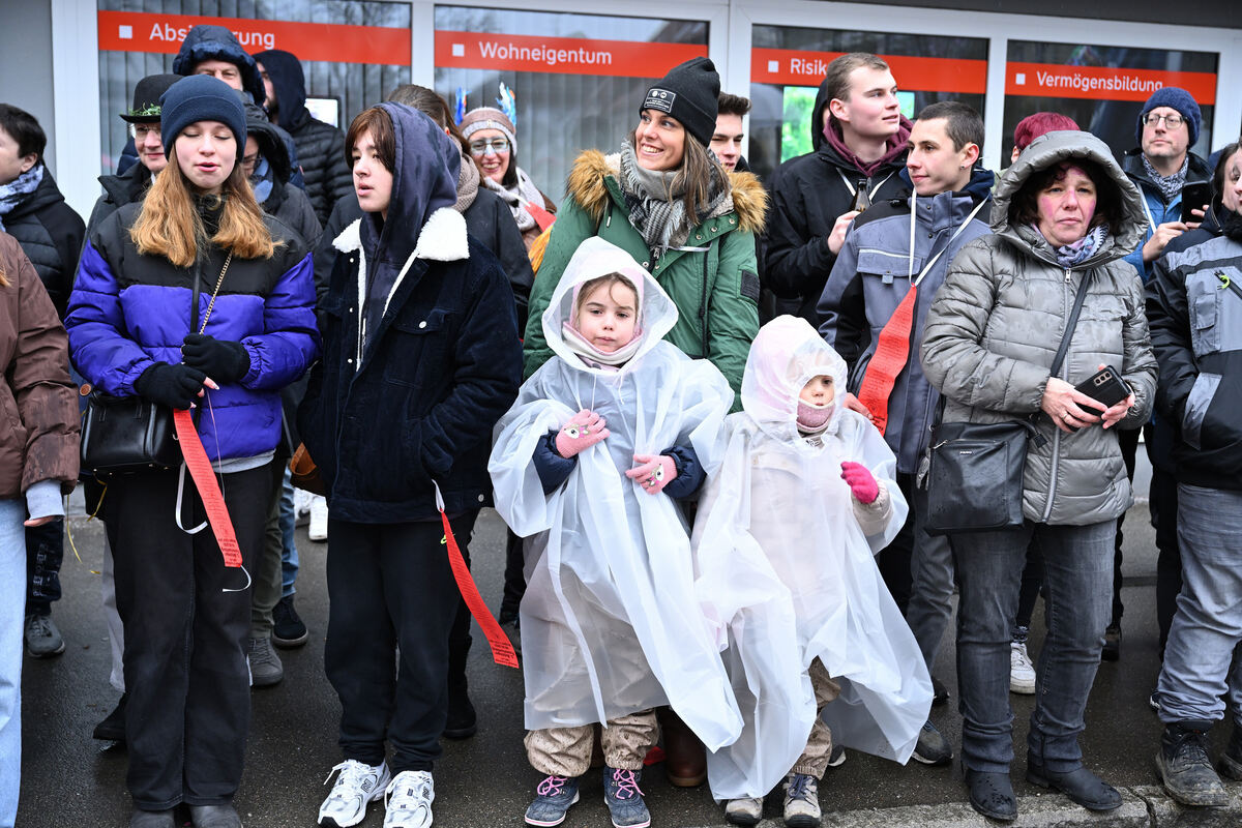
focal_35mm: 42
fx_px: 1449
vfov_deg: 31.9
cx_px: 621
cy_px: 414
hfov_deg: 46.4
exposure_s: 1/320
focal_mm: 42
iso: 800
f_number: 3.5
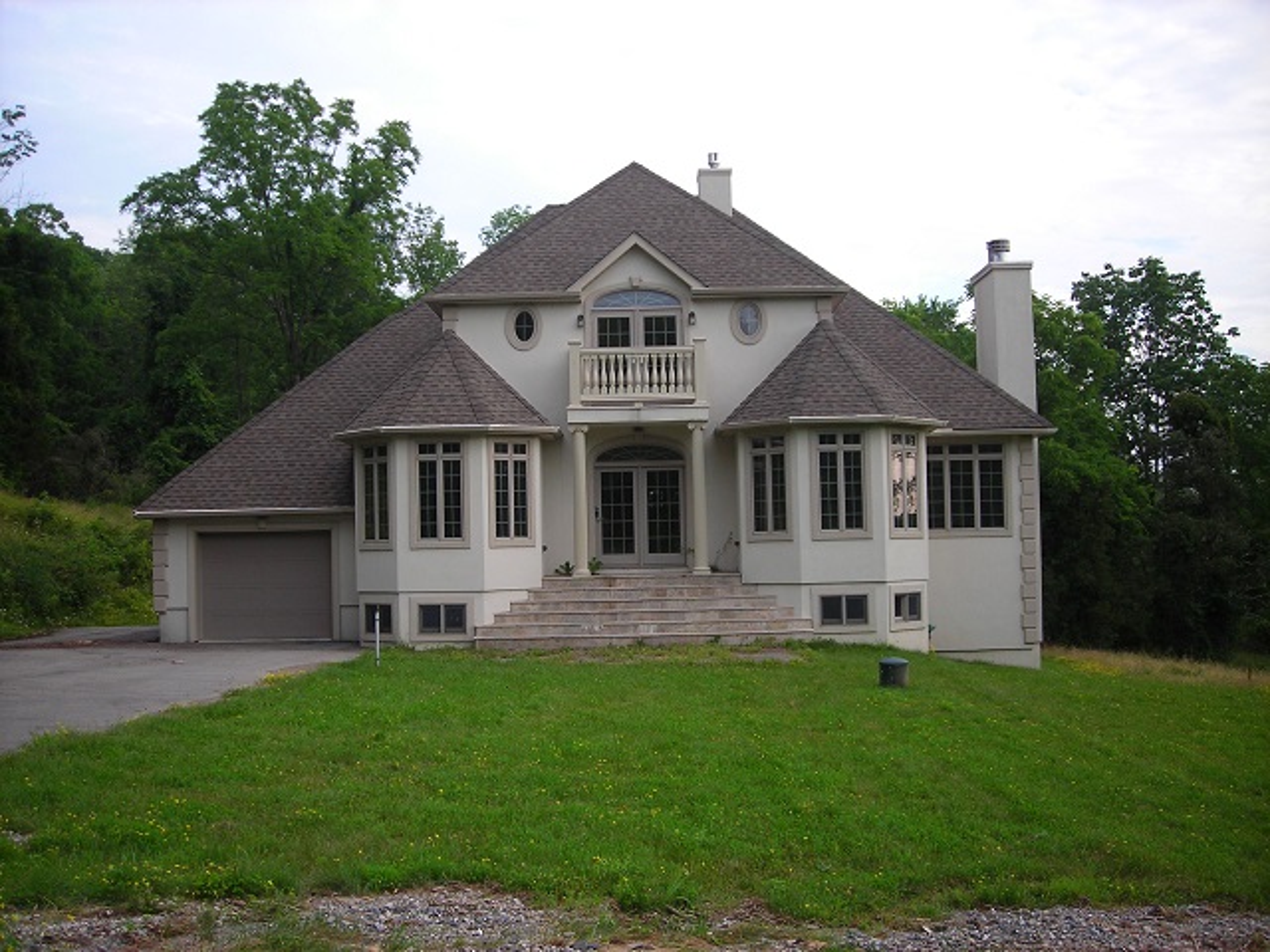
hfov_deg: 49.0
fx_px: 1394
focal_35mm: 38
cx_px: 635
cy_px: 476
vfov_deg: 37.7
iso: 50
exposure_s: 1/164
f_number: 3.2
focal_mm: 6.3
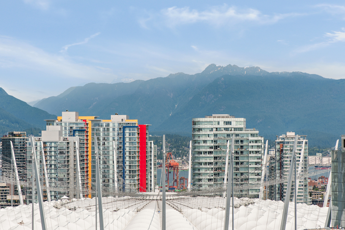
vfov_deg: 13.0
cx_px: 172
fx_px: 1006
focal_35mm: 105
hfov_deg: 19.5
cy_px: 115
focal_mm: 105
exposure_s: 1/800
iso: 200
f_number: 8
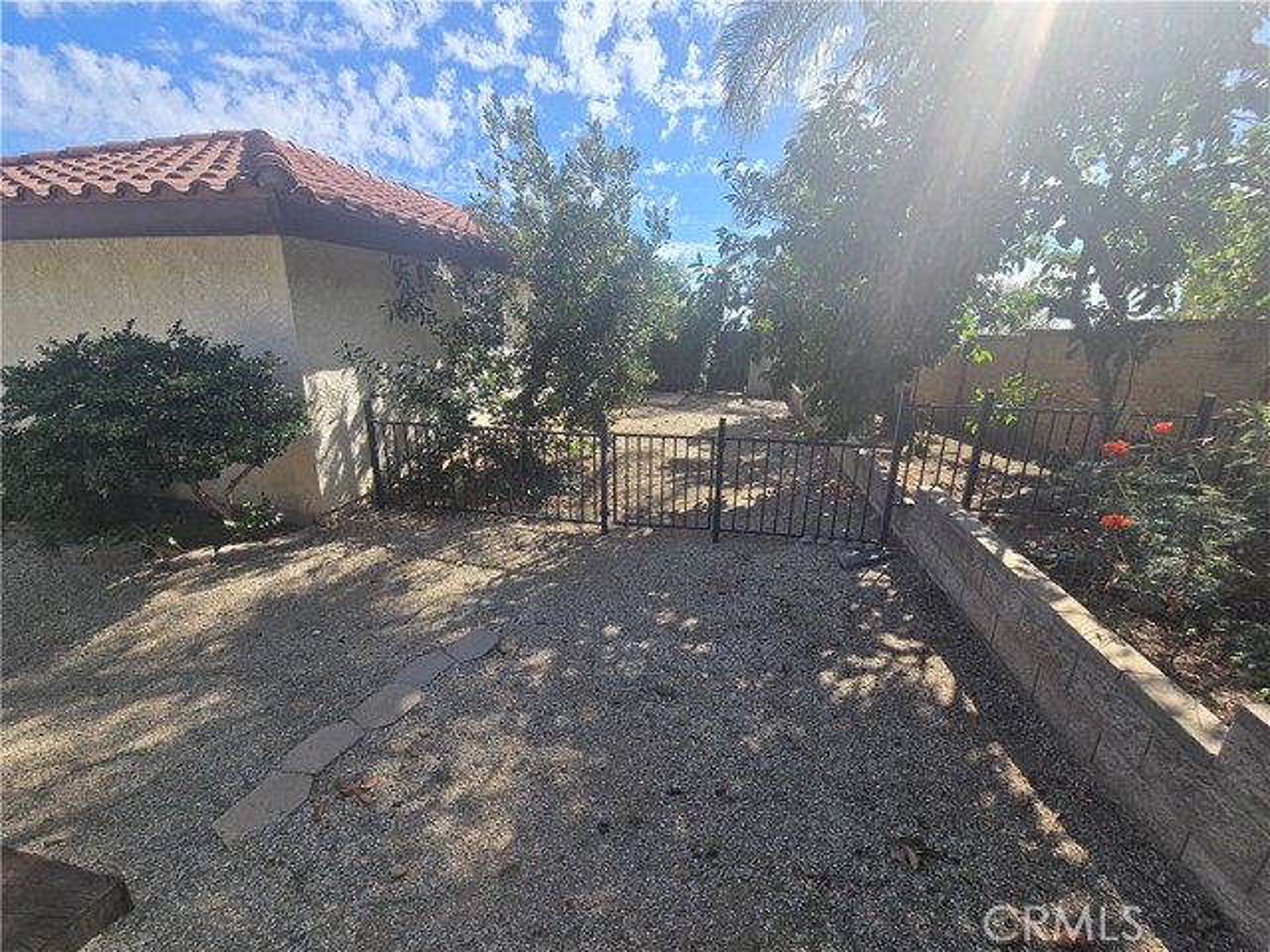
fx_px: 477
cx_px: 635
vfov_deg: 89.9
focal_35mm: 13
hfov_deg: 106.2
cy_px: 476
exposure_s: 1/1410
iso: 50
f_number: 2.2
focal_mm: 2.2
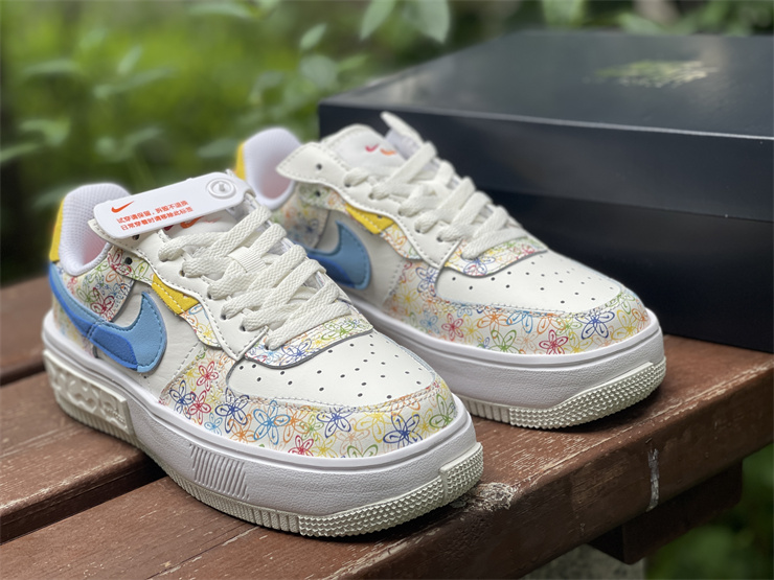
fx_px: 1431
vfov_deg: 22.9
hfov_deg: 30.3
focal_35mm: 64
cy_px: 290
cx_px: 387
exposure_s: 1/121
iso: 32
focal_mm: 7.5
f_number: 2.2
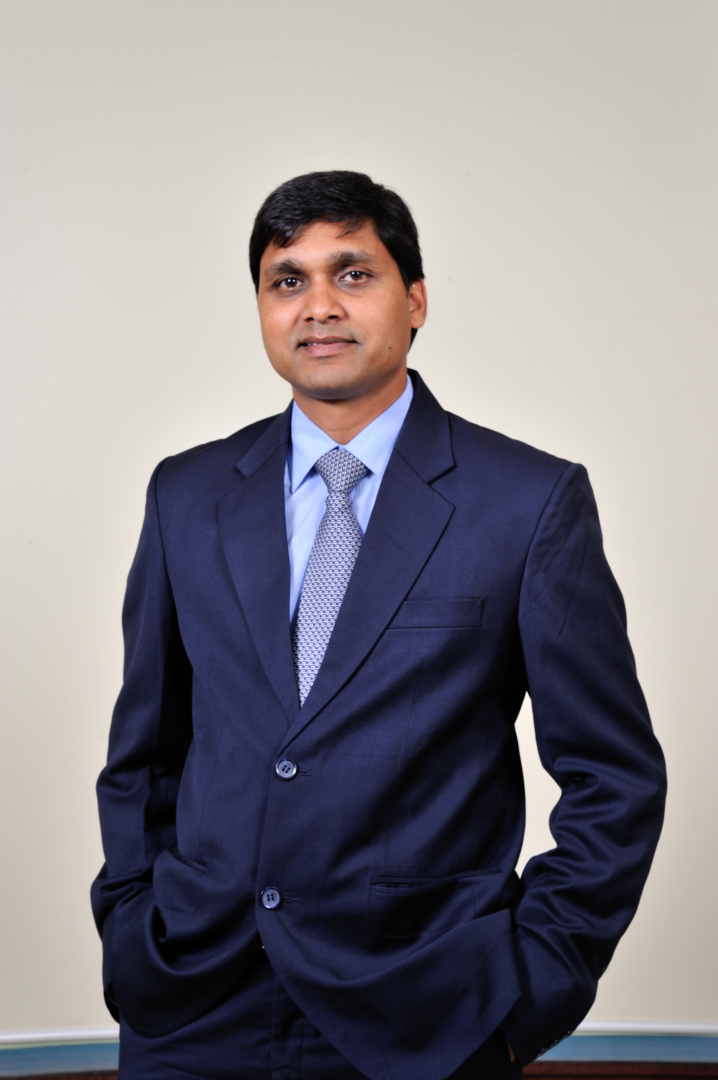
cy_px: 540
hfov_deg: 19.4
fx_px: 2097
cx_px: 359
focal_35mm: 70
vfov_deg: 28.9
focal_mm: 70
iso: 200
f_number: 11
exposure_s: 1/60
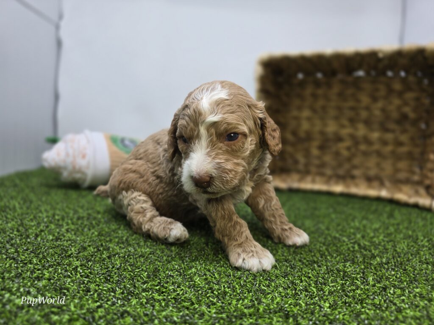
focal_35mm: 23
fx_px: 288
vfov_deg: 58.9
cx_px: 217
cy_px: 162
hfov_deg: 73.9
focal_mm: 6.3
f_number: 1.7
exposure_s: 1/120
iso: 50
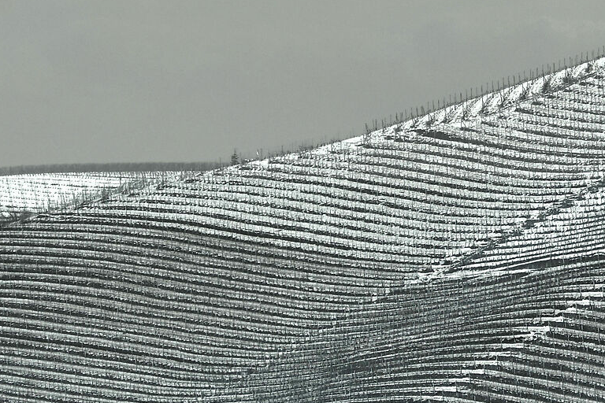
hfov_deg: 2.4
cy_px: 45
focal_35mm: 868
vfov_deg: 1.6
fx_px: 14579
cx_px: 904
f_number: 11
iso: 200
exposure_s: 1/750
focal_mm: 185
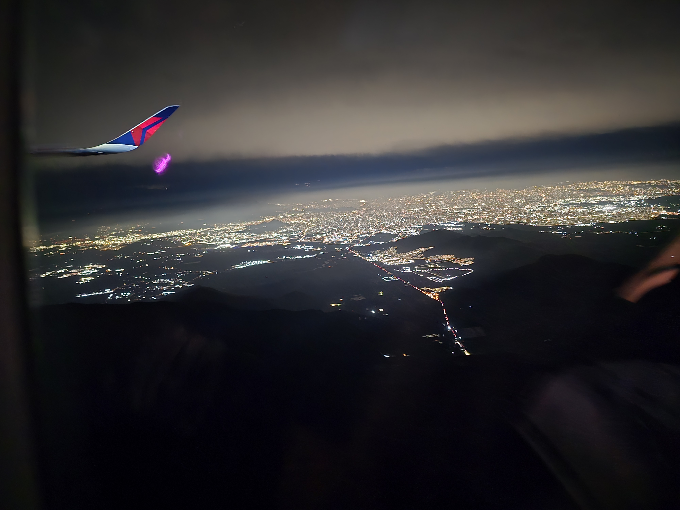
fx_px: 452
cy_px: 255
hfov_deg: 73.9
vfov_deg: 58.9
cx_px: 340
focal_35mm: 23
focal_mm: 6.3
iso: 3200
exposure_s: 1/13.4
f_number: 1.7
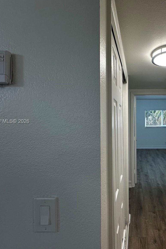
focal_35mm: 20
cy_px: 122
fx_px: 138
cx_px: 134
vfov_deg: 84.0
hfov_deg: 57.2
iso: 100
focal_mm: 2.22
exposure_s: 1/120
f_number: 2.2
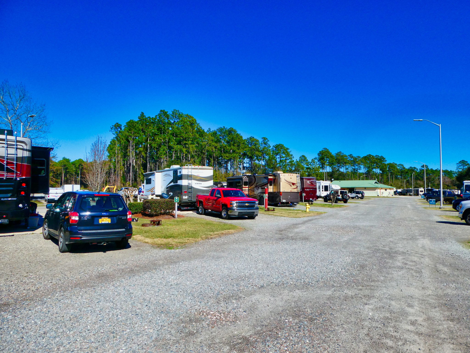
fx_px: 326
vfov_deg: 56.8
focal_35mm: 24
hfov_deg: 71.6
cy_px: 176
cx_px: 235
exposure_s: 1/1000
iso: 80
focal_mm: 4.3
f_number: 4
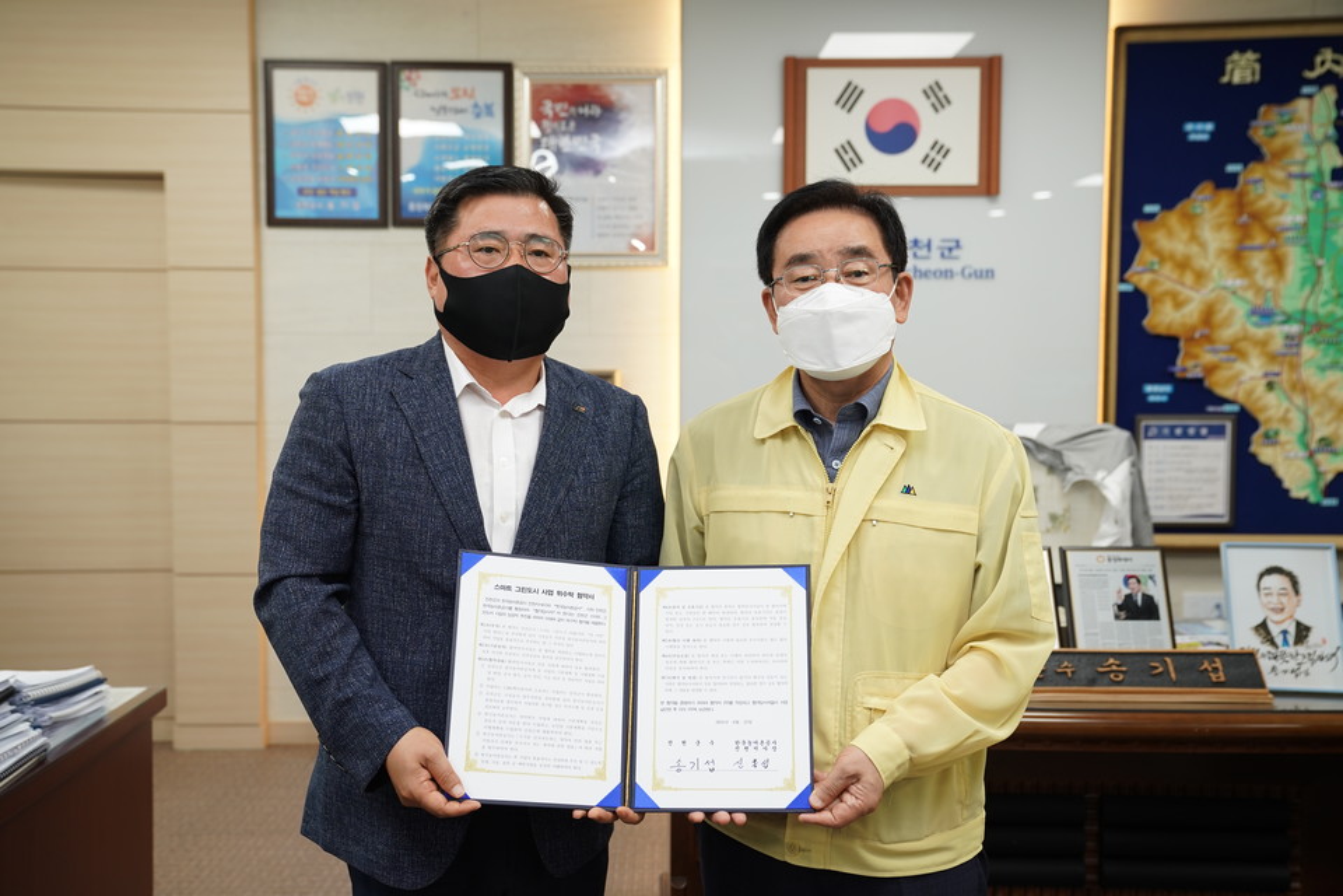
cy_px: 448
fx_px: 1418
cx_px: 672
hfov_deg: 50.7
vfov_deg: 35.1
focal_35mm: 38
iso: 400
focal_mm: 38
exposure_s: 1/80
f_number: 3.5
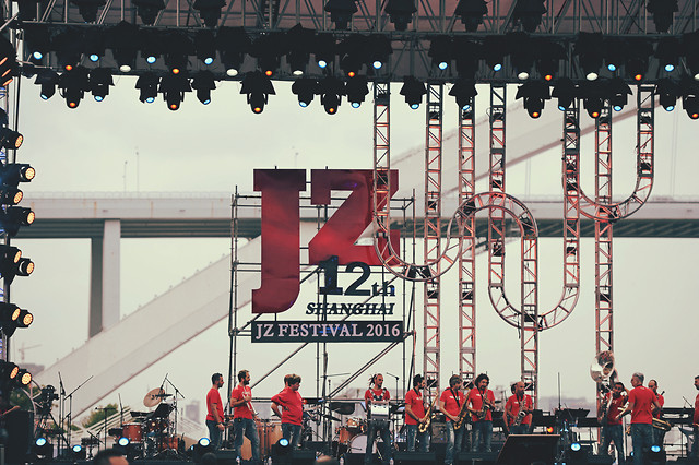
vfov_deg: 9.8
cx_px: 350
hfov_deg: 14.7
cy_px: 232
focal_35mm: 140
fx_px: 2717
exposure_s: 1/160
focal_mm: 140
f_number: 2.8
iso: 100
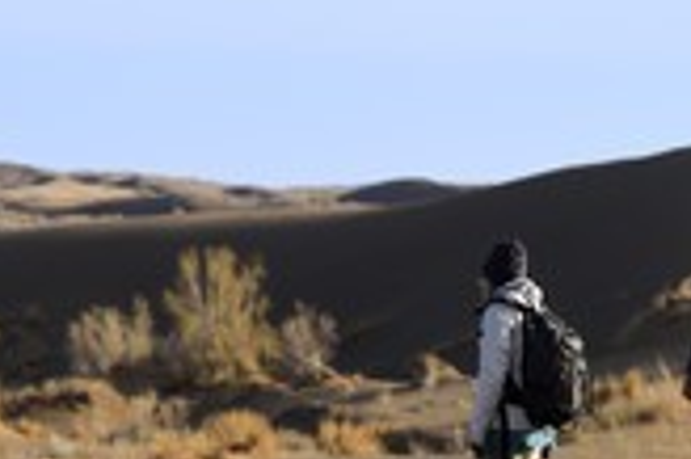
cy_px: 484
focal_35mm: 462
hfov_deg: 4.5
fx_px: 8859
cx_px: 367
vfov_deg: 3.0
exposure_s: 1/320
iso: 200
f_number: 9
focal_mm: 180
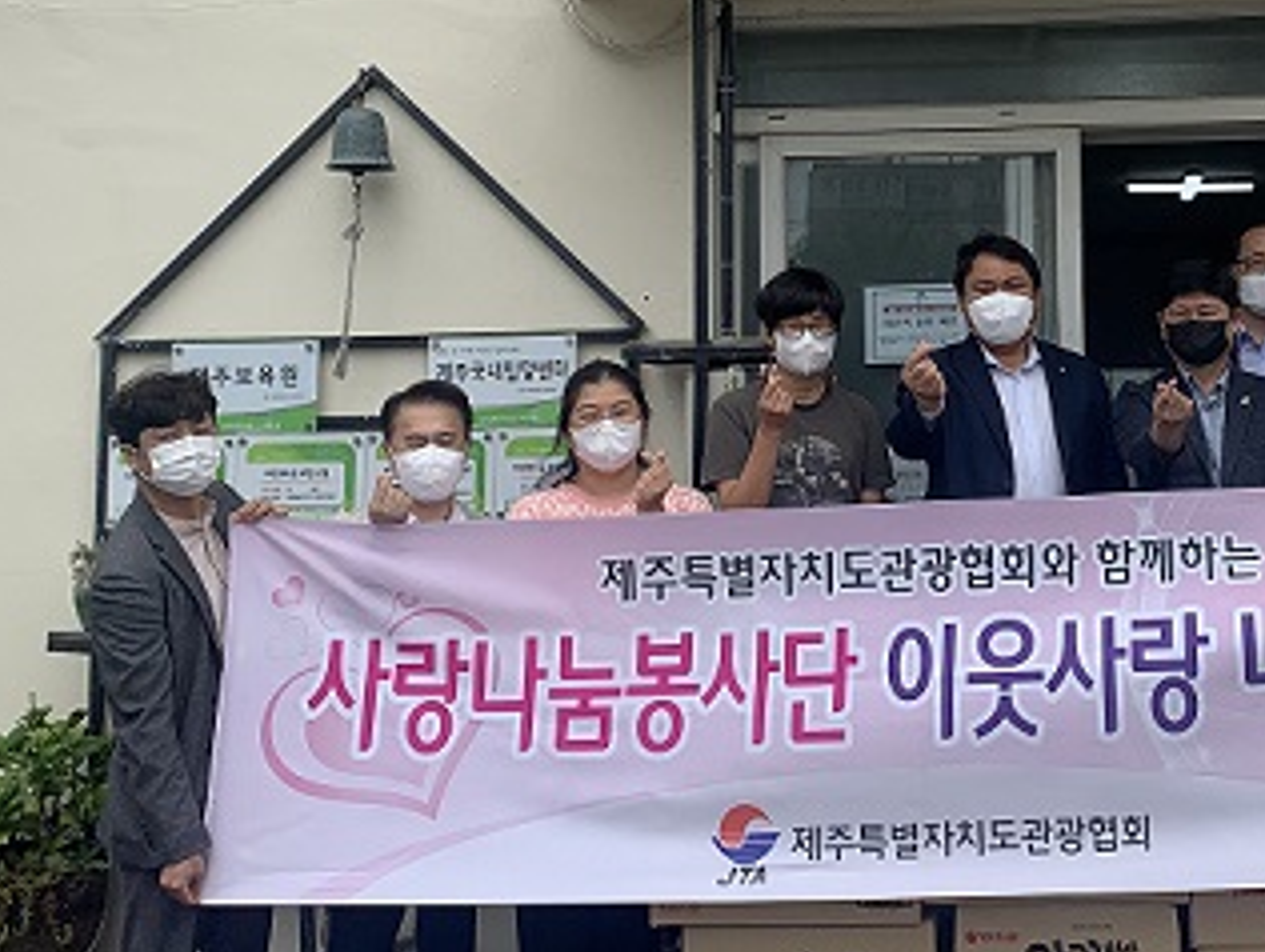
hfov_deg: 32.5
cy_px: 260
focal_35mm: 58
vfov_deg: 25.1
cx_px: 973
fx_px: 2123
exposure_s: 1/1718
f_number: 1.8
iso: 25
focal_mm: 4.25
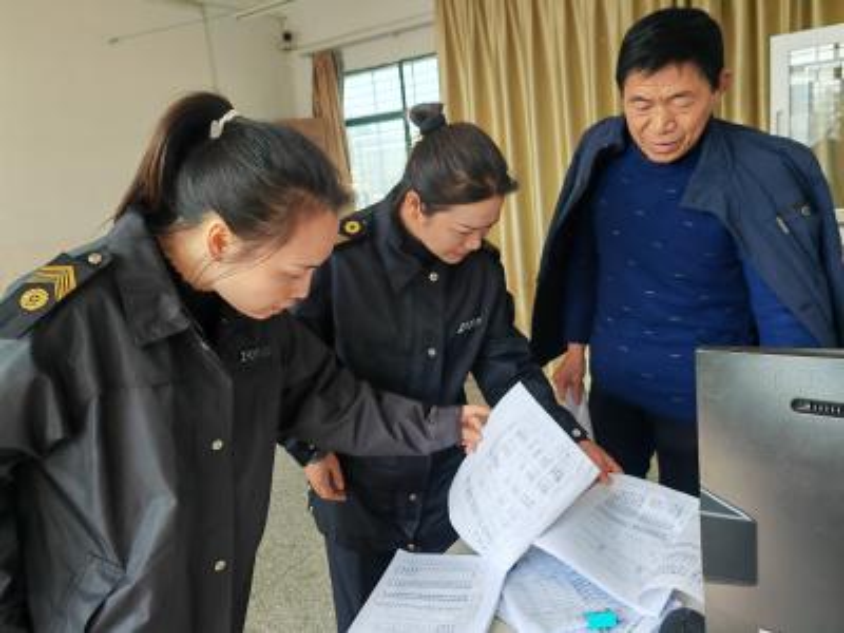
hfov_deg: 65.3
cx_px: 422
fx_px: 658
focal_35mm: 27
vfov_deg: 51.4
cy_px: 316
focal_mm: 5.53
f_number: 1.8
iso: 50
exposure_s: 1/200
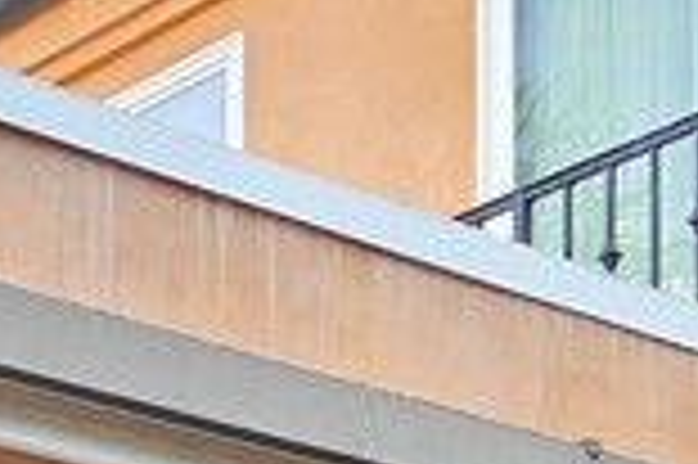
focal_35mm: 158
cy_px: 1149
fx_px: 3060
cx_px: -477
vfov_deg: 8.0
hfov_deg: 12.1
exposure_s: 1/180
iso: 80
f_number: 1.8
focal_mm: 5.4
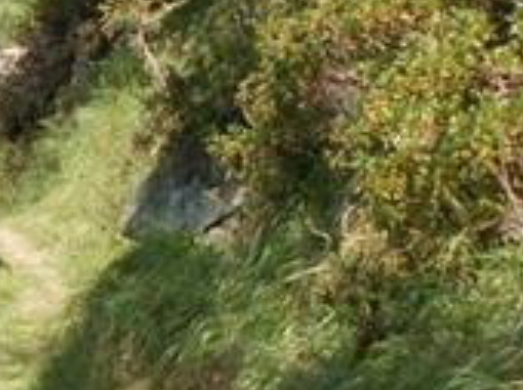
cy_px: 157
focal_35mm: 132
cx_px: -37
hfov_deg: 14.6
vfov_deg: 11.2
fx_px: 1992
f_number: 3.2
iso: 50
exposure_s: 1/250
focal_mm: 5.86
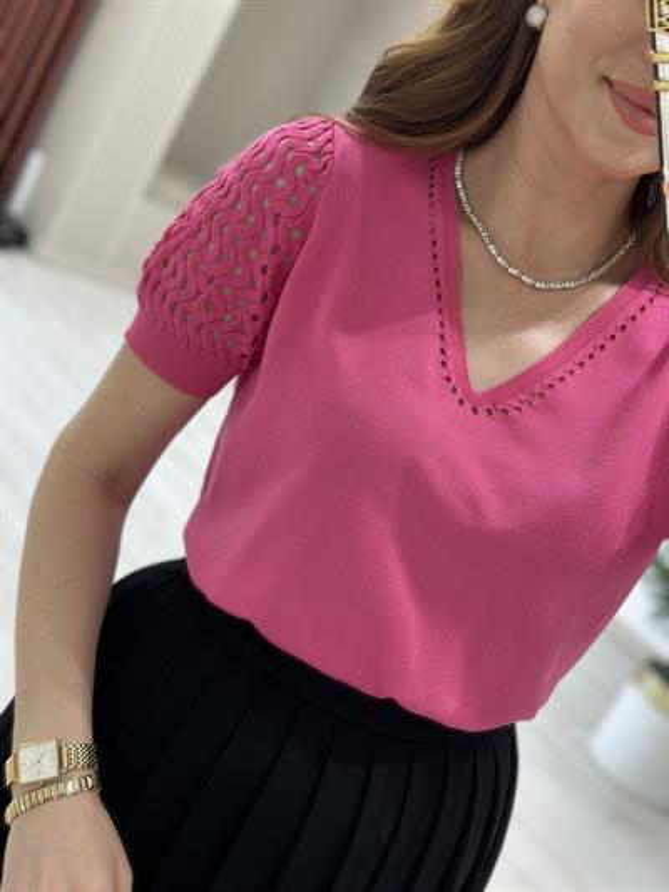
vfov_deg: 39.6
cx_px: 334
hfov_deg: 30.3
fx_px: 1236
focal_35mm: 48
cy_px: 446
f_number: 1.78
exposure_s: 1/100
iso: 80
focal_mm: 6.86
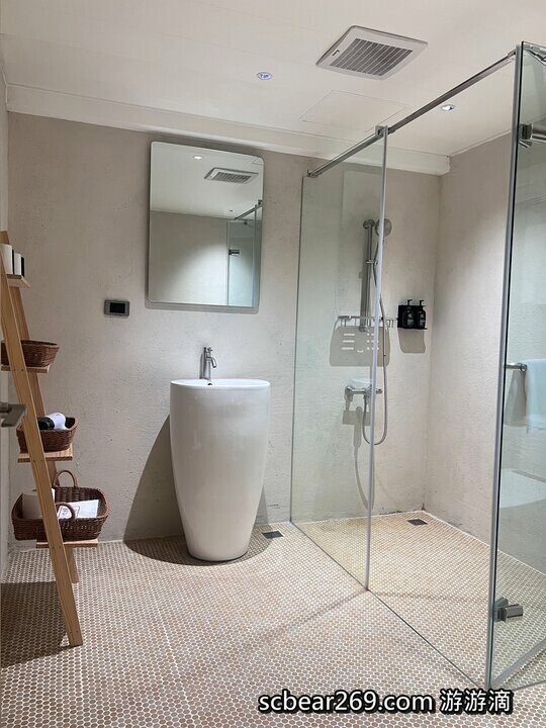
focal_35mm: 26
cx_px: 273
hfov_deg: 53.1
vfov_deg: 67.3
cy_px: 364
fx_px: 547
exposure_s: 1/60
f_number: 1.5
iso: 200
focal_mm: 5.7
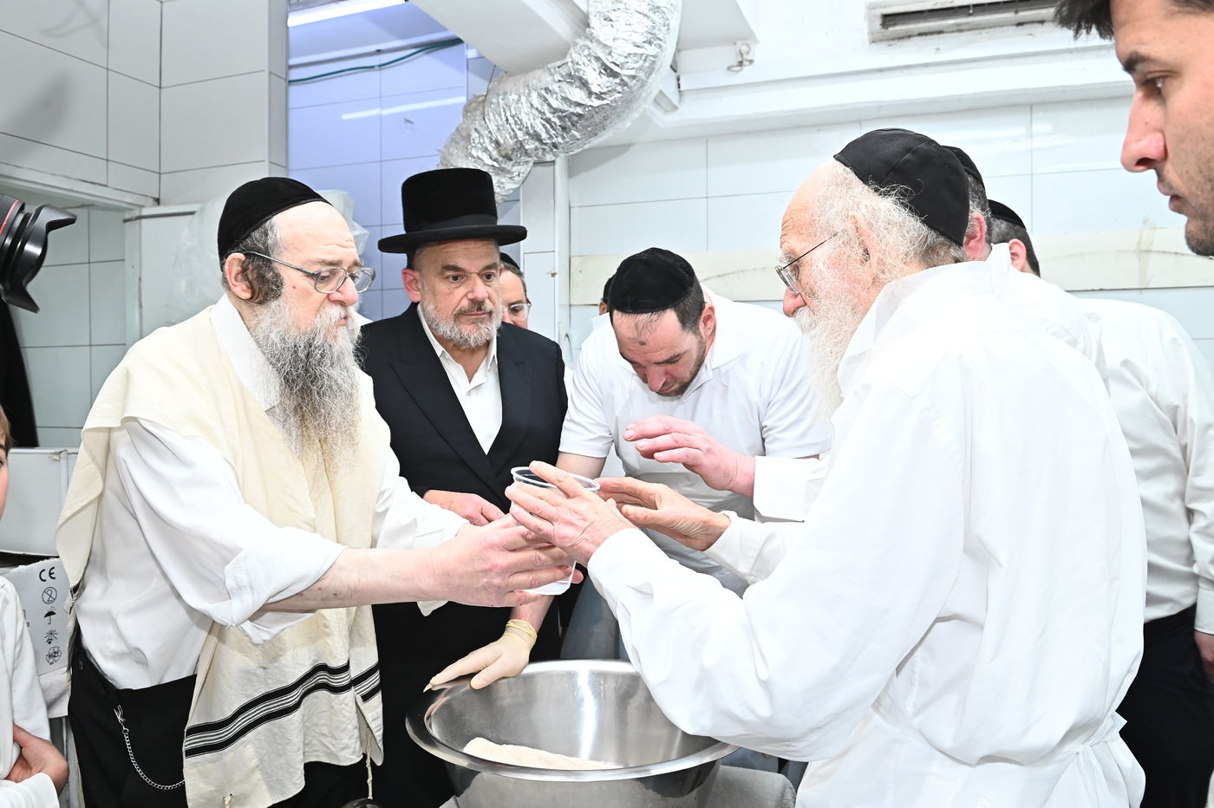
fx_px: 910
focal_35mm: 27
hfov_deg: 67.4
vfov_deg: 47.9
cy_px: 404
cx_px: 607
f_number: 8
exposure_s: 1/200
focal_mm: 27
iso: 2500
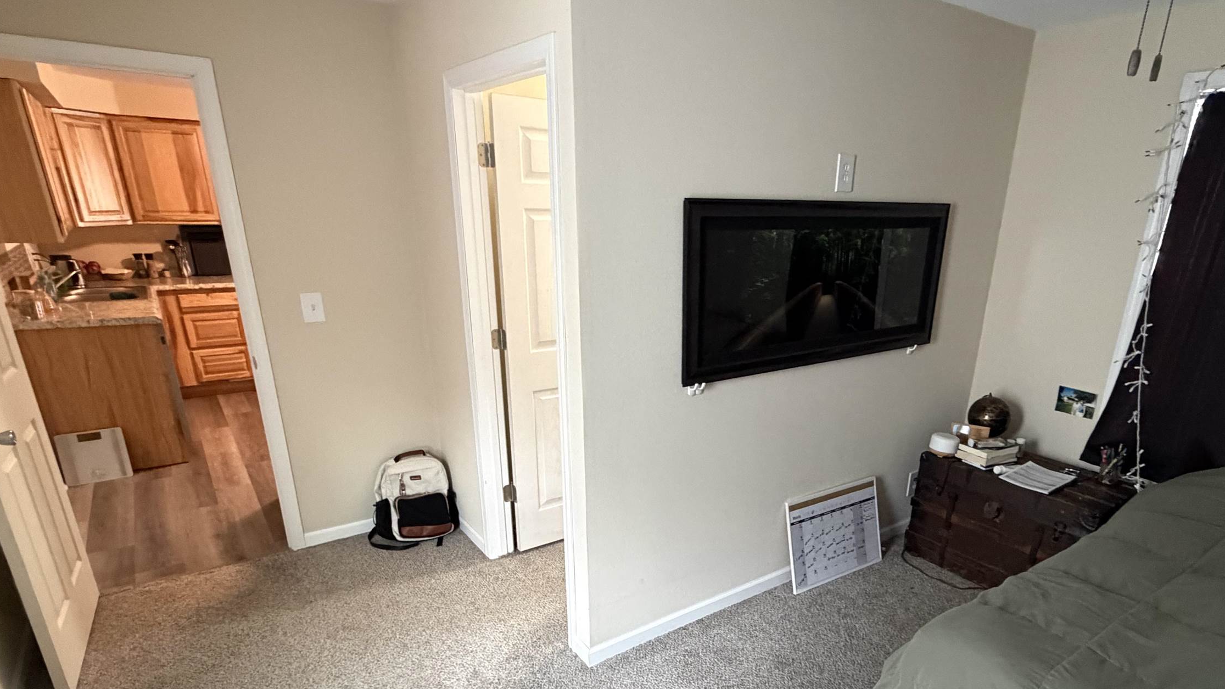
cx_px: 696
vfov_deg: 52.6
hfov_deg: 83.4
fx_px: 682
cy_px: 456
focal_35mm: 21
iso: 800
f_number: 2.2
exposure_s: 1/60
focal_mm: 2.22
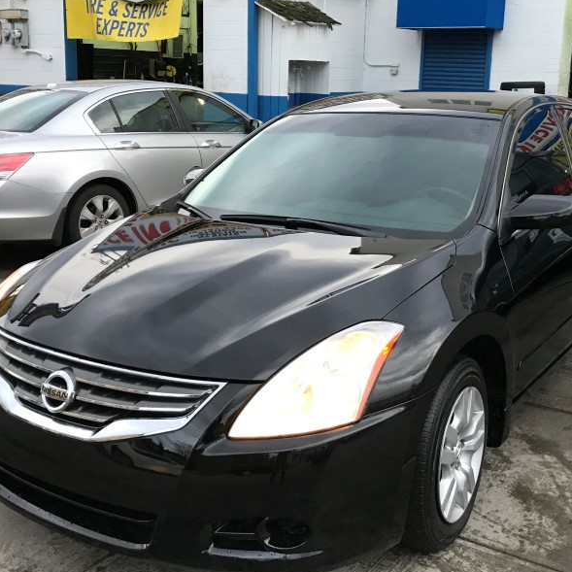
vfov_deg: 39.1
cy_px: 245
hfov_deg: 39.1
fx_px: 804
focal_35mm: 43
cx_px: 309
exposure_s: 1/30
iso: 25
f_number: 1.8
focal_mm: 3.99
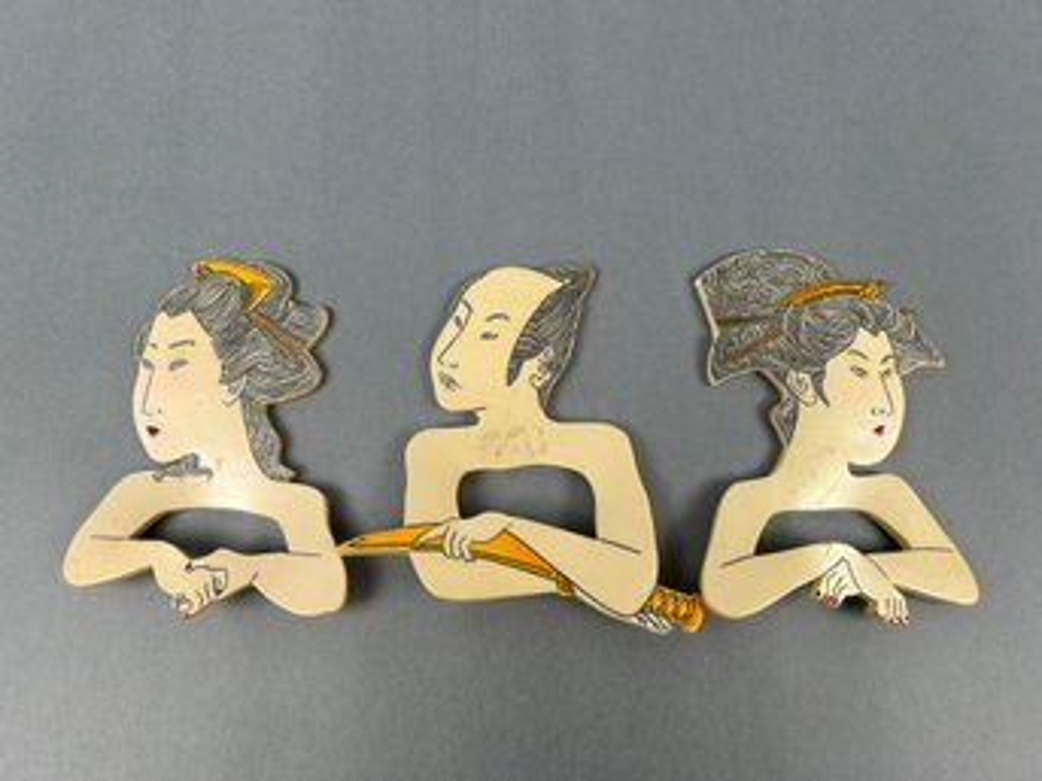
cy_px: 390
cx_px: 521
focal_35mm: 26
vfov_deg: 53.0
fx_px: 782
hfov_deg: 67.3
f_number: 1.5
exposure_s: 1/165
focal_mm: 5.7
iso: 40
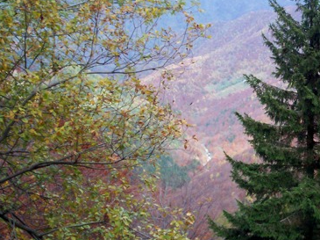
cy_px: 92
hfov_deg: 23.6
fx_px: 730
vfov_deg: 18.6
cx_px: 327
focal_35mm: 79
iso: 100
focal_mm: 5.9
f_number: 4.5
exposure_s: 1/93
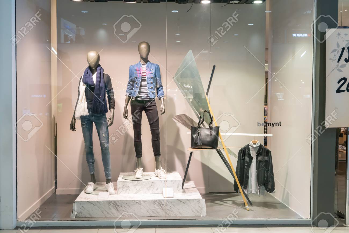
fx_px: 339
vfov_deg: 37.9
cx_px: 174
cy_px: 116
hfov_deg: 54.4
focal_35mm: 35
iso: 3200
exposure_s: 1/60
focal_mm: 35
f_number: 10
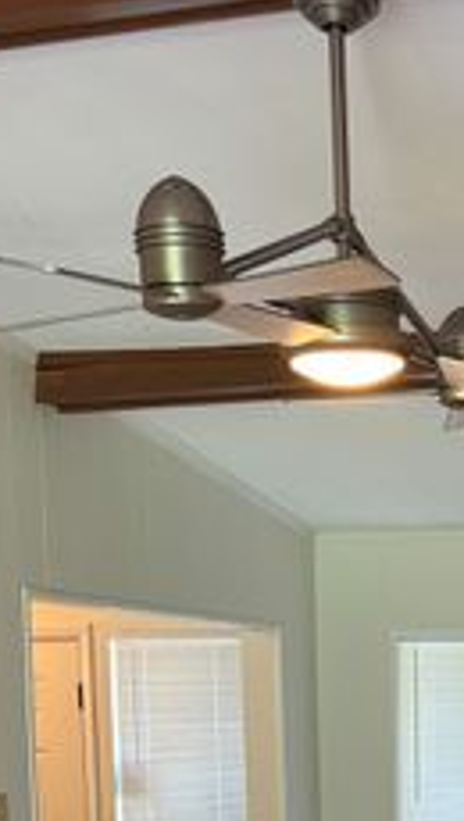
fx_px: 1787
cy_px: 1012
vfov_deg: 23.4
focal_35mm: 82
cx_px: 557
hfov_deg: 14.3
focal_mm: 5.96
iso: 100
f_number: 1.6
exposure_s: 1/60
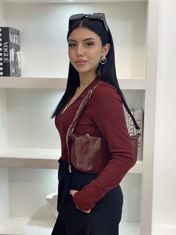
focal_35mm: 52
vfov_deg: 36.8
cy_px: 118
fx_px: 352
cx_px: 88
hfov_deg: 28.0
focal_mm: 6
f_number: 2
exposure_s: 1/100
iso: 100
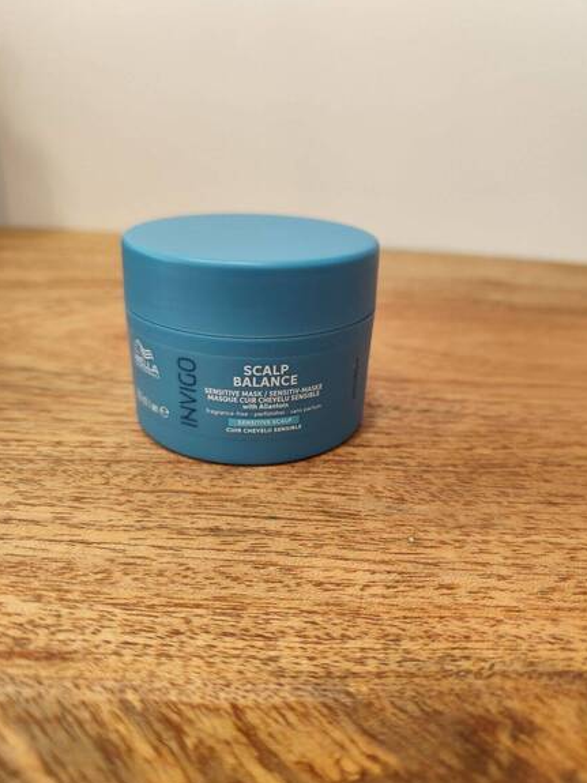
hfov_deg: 56.8
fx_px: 543
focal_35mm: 24
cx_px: 300
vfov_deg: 71.6
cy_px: 394
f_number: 1.65
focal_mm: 6.19
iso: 400
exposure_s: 1/100
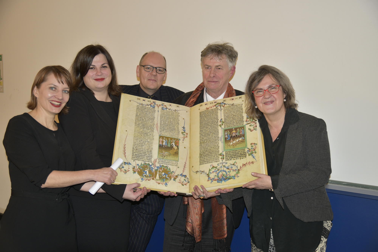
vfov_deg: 35.0
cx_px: 189
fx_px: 399
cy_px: 126
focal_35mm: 38
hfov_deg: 50.7
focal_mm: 38
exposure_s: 1/60
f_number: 4
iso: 400
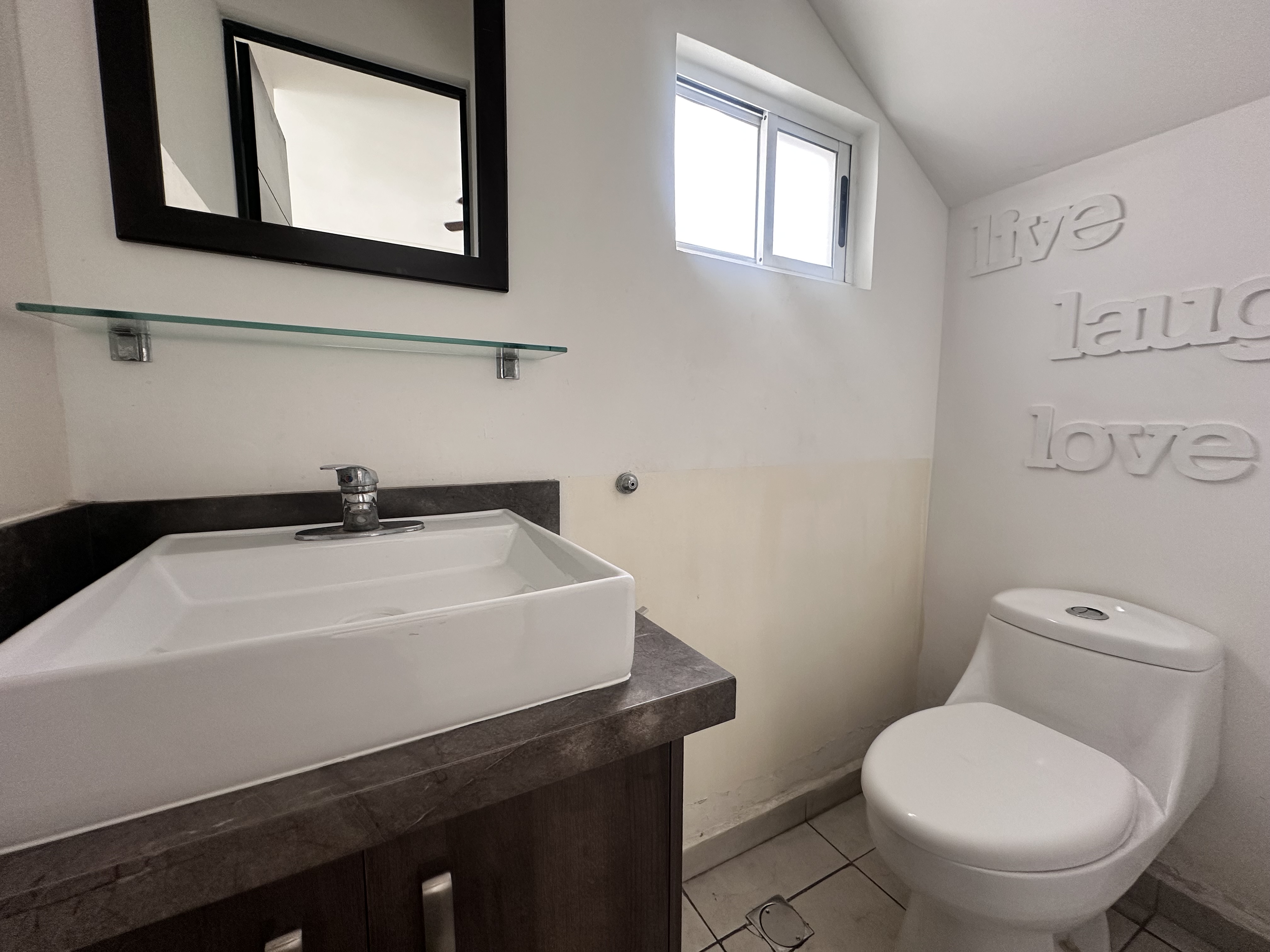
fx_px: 514
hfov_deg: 102.1
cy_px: 476
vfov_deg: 85.7
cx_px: 635
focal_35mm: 14
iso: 160
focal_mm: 2.22
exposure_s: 1/99
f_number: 2.2
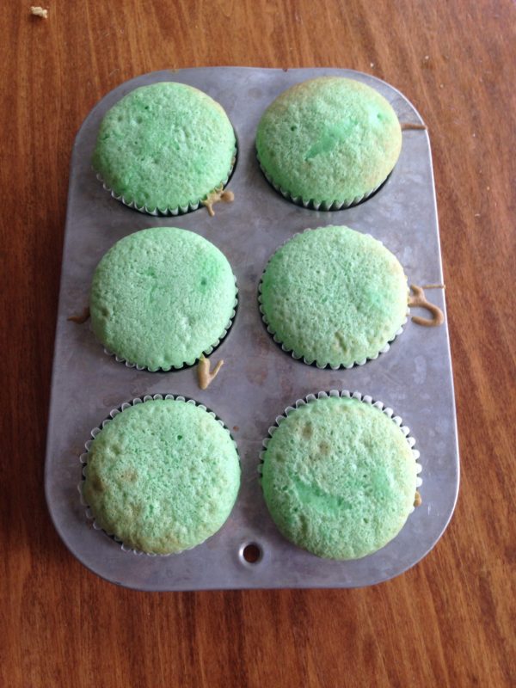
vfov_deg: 55.4
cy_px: 344
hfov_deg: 42.9
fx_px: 656
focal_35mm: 33
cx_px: 258
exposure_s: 1/20
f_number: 2.4
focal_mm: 4.12
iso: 50
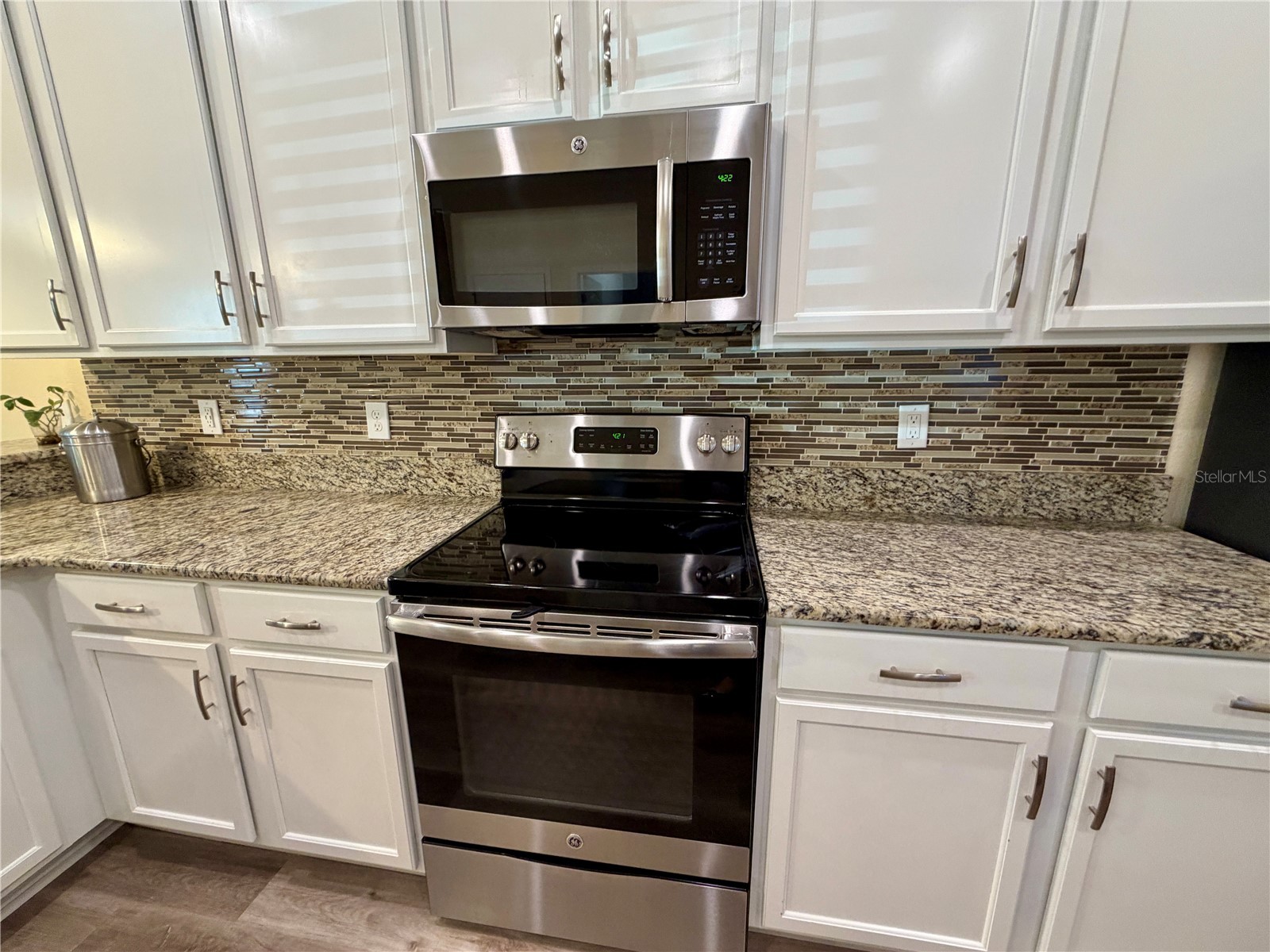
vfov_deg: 85.7
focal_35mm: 14
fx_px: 514
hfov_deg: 102.1
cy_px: 476
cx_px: 635
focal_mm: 2.22
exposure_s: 1/60
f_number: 2.2
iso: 250
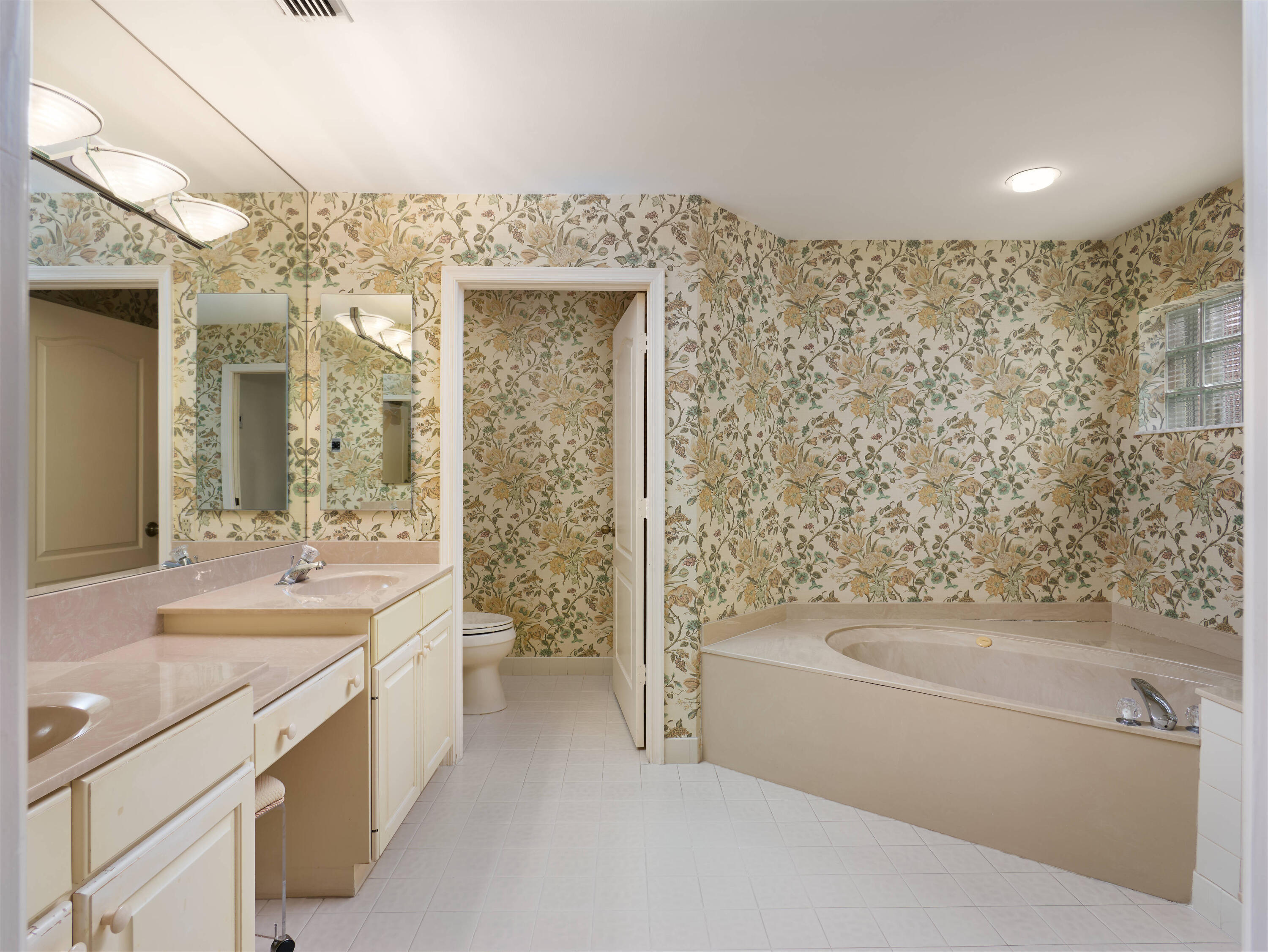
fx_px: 660
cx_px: 634
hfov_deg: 87.7
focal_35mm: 18
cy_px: 476
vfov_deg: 71.6
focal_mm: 9
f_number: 5
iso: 100
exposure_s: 1/250
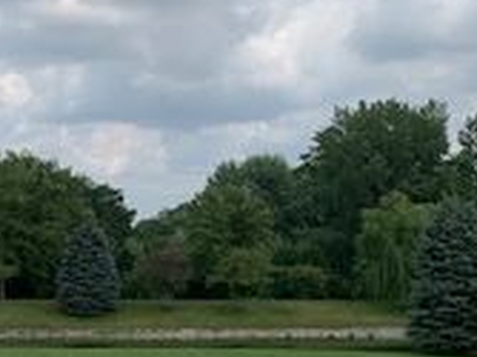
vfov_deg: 18.9
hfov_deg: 24.9
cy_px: 198
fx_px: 1074
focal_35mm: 78
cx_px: 166
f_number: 1.8
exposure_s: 1/3289
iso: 25
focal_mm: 4.25
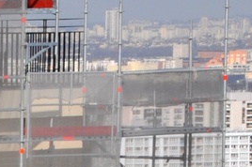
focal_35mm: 530
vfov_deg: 2.6
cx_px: -510
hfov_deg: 3.8
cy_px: 339
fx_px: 3705
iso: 200
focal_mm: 56
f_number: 20
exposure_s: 1/125
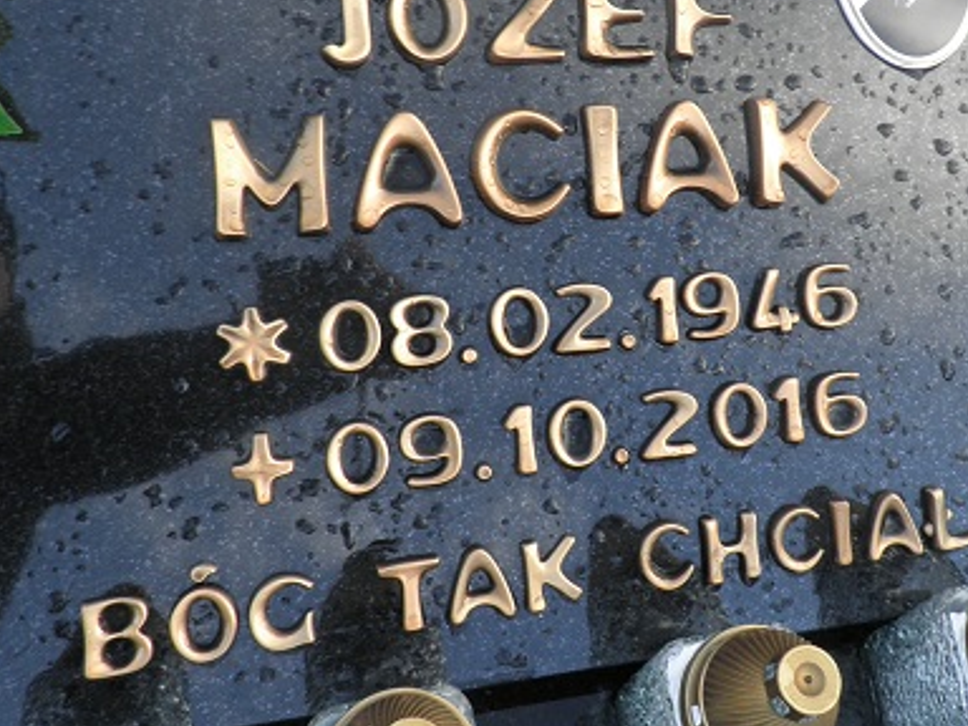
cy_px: 242
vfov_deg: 35.6
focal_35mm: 40
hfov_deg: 46.3
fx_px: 1119
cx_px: 618
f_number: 3.3
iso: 64
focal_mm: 4.3
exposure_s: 1/80
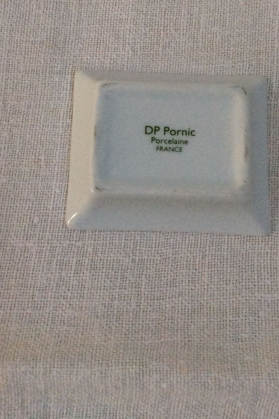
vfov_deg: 34.4
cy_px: 113
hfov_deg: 23.8
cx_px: 149
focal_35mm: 57
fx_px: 663
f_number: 2.4
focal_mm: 3.3
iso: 125
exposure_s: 1/25
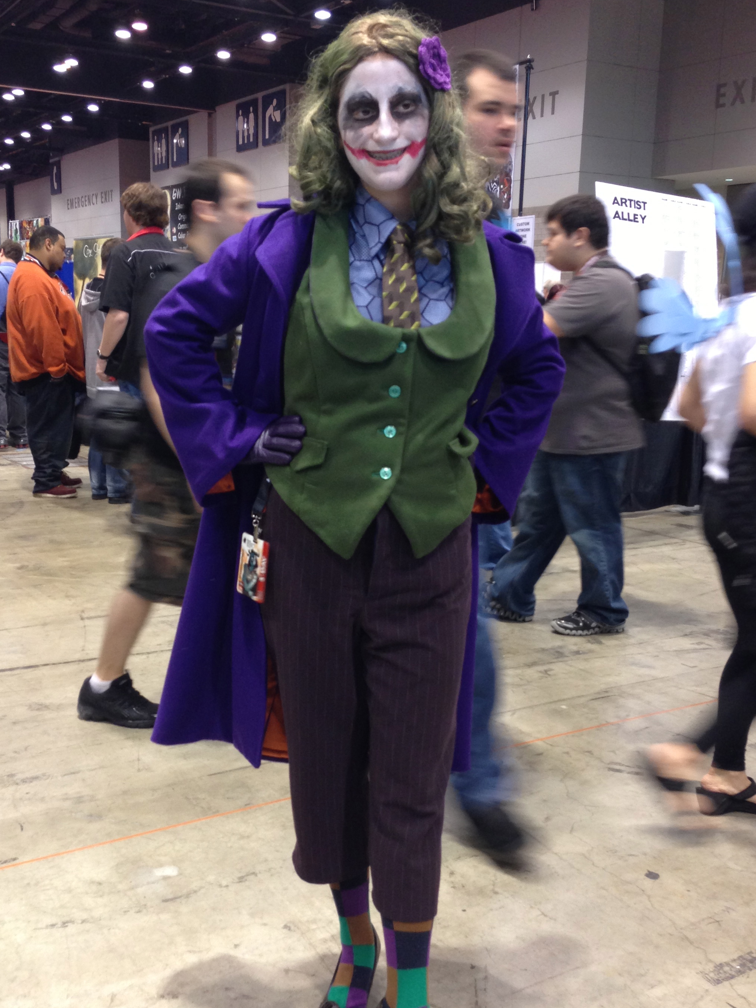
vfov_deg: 46.8
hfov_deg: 35.9
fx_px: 1165
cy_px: 534
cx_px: 344
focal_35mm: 40
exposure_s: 1/20
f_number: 2.4
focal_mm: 4.13
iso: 100
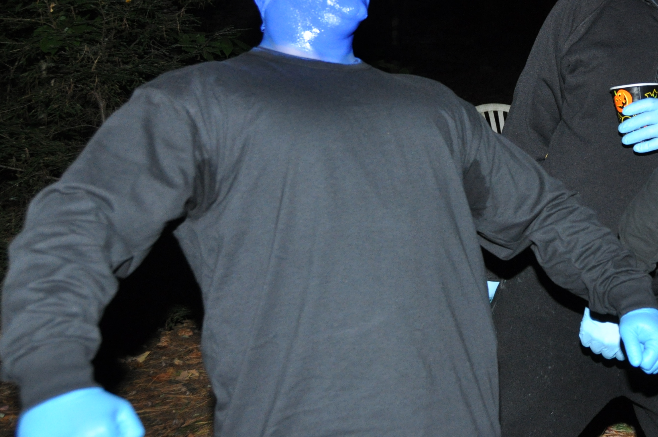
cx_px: 581
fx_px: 1022
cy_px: 103
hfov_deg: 33.9
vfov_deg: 23.9
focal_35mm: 56
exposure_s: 1/60
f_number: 4
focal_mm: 20
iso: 800
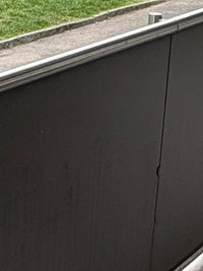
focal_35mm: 112
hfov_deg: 13.2
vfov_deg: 17.3
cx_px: 89
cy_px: 257
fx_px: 876
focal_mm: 2.22
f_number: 2.2
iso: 80
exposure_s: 1/99
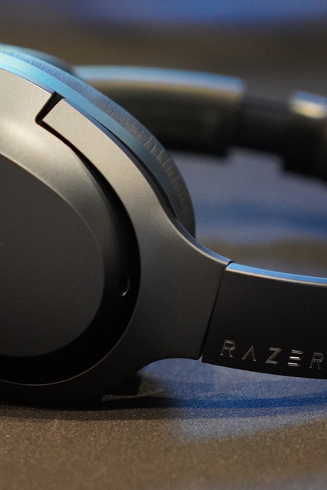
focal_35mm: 157
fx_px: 2138
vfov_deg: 13.1
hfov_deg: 8.7
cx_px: 127
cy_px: 215
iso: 3200
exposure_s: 1/100
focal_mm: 55
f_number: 2.8
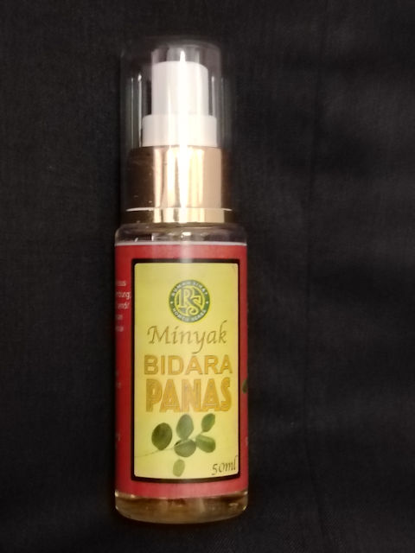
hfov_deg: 20.7
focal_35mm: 71
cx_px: 208
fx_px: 1135
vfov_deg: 27.4
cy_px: 276
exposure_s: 1/25
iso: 3038
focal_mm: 5.25
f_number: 1.75
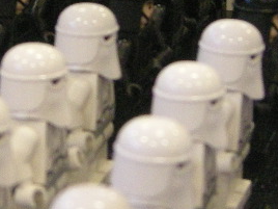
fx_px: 1381
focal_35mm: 172
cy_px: -113
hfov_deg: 11.5
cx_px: 115
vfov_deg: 8.4
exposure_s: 1/25
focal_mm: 7.5
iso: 400
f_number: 2.7
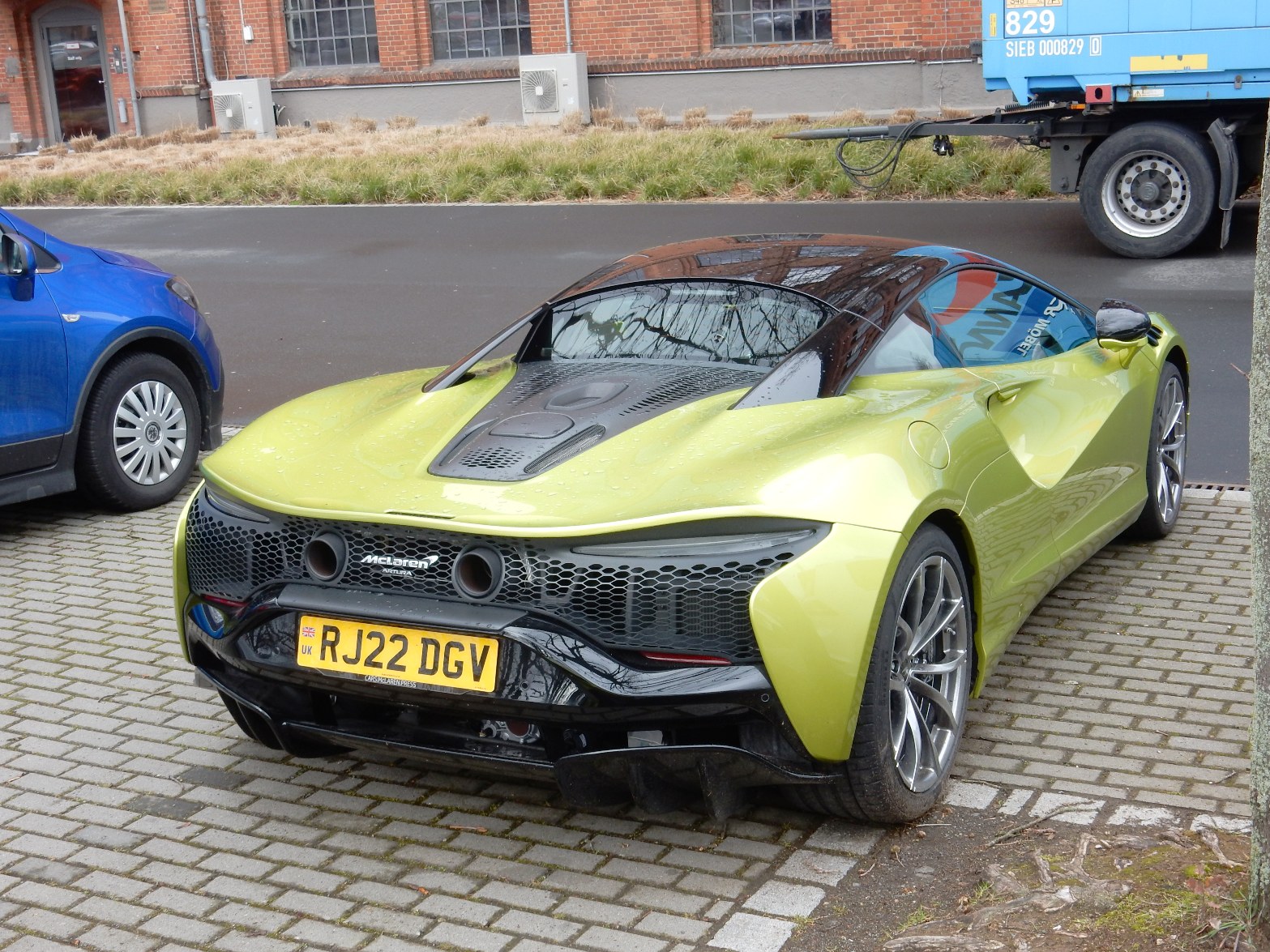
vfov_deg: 28.6
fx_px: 1871
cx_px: 635
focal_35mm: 51
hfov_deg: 37.5
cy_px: 476
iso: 125
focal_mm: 9
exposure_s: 1/125
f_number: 4.5
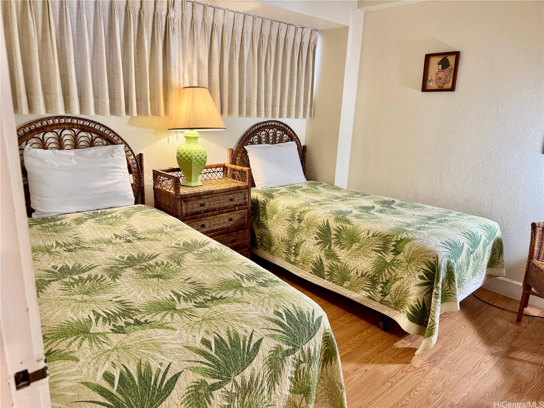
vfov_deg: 56.8
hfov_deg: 71.6
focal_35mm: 24
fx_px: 377
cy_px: 204
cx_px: 272
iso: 250
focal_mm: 6.76
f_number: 1.78
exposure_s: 1/60
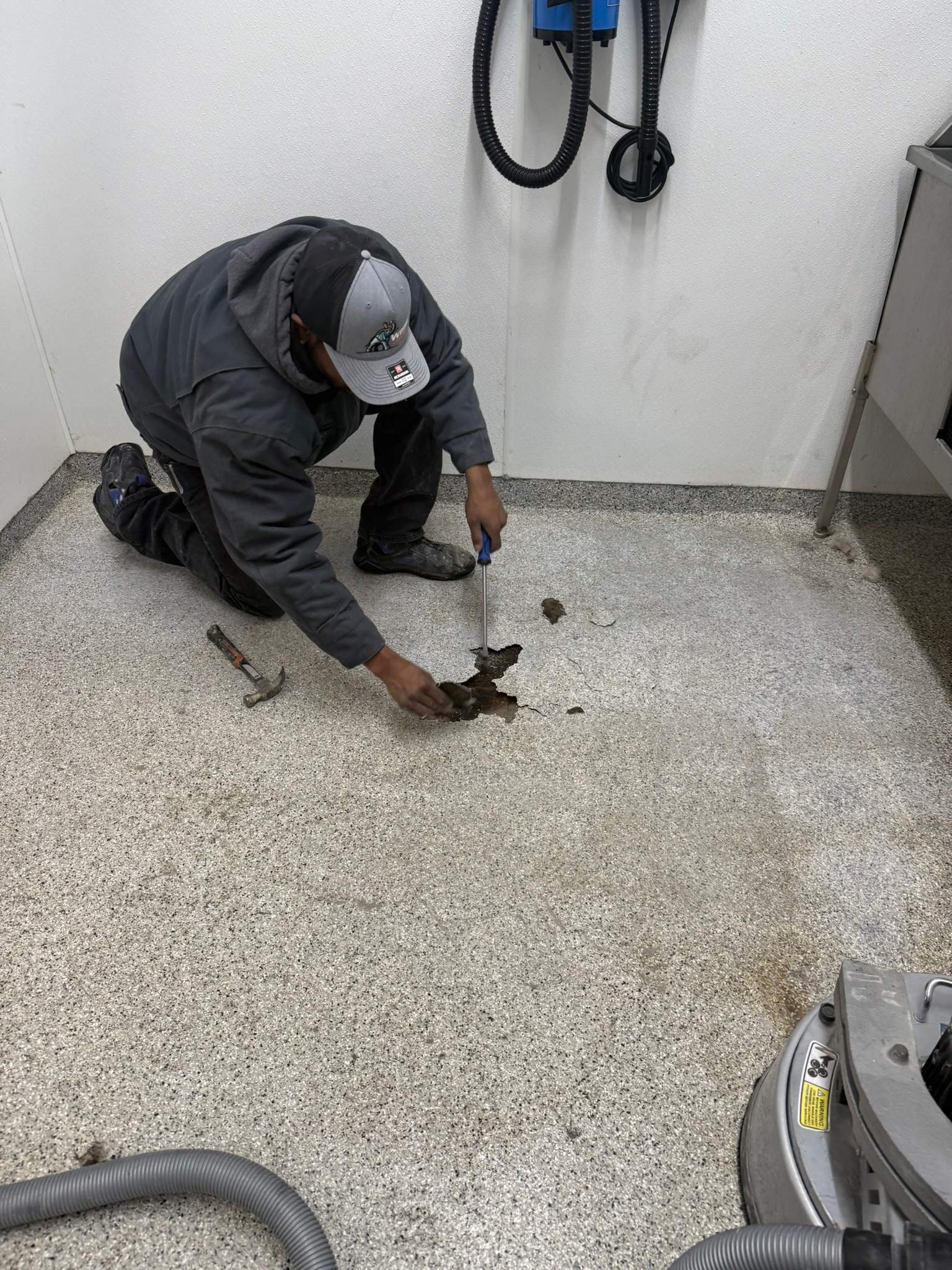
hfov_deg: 56.8
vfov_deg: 71.6
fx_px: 880
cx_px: 476
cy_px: 635
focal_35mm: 24
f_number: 1.78
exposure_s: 1/60
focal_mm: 6.76
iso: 125
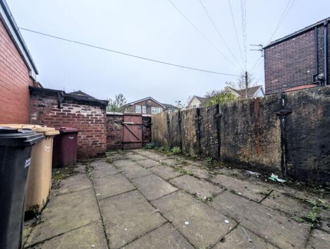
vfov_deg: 94.7
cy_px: 124
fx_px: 115
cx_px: 165
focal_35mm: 12
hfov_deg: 110.4
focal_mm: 2.02
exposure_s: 1/143
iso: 51
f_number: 1.7
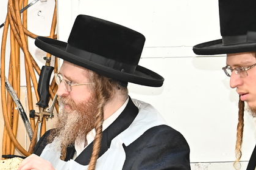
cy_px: 172
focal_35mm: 200
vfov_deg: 6.8
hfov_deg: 10.3
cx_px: 101
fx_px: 1422
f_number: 5.6
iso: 1600
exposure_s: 1/160
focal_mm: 60
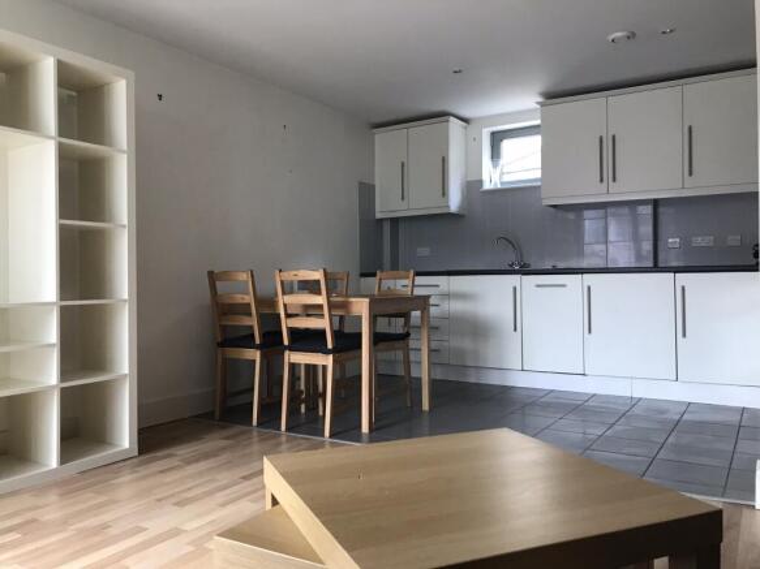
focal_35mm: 28
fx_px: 615
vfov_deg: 49.7
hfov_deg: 63.5
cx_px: 380
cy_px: 284
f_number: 1.8
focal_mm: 3.99
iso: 40
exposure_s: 1/17
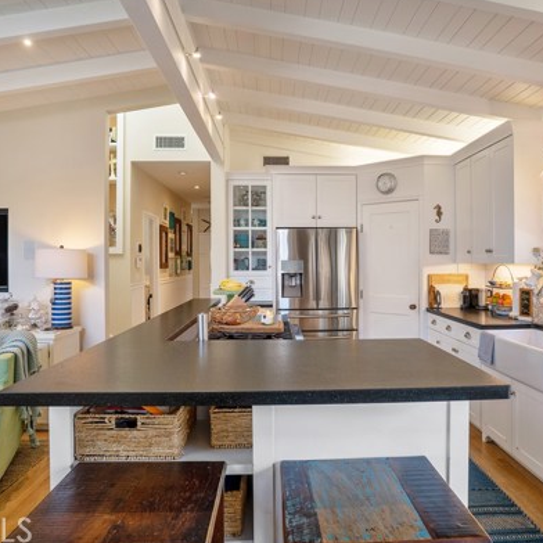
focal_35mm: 25
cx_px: 296
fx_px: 444
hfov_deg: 62.8
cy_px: 254
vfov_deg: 62.9
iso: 125
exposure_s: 1/50
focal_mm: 18
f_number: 8
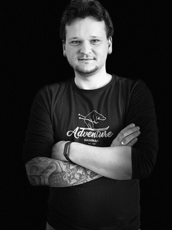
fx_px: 365
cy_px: 113
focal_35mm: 55
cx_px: 88
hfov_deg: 26.6
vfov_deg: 34.9
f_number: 2.4
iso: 320
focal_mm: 6
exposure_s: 1/50
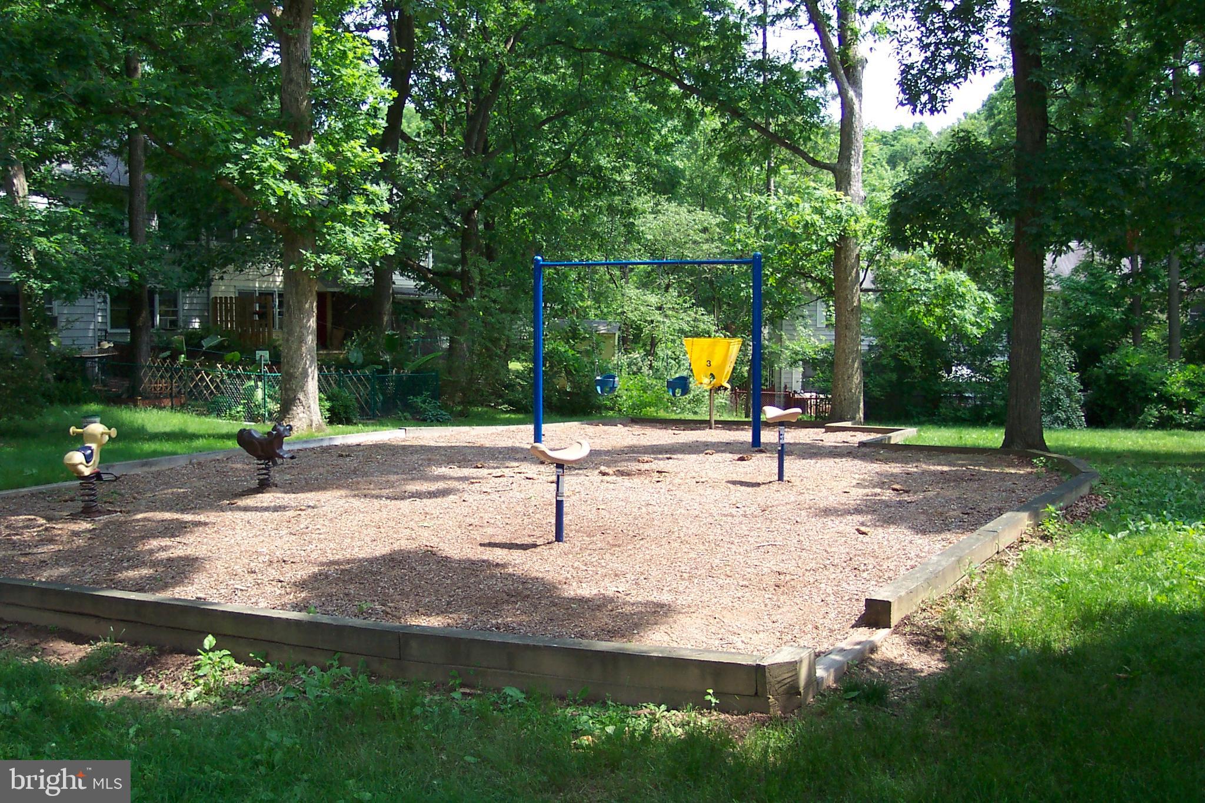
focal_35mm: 38
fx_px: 1272
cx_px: 602
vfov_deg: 35.0
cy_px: 402
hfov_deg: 50.7
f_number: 2.8
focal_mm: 8
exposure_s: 1/500
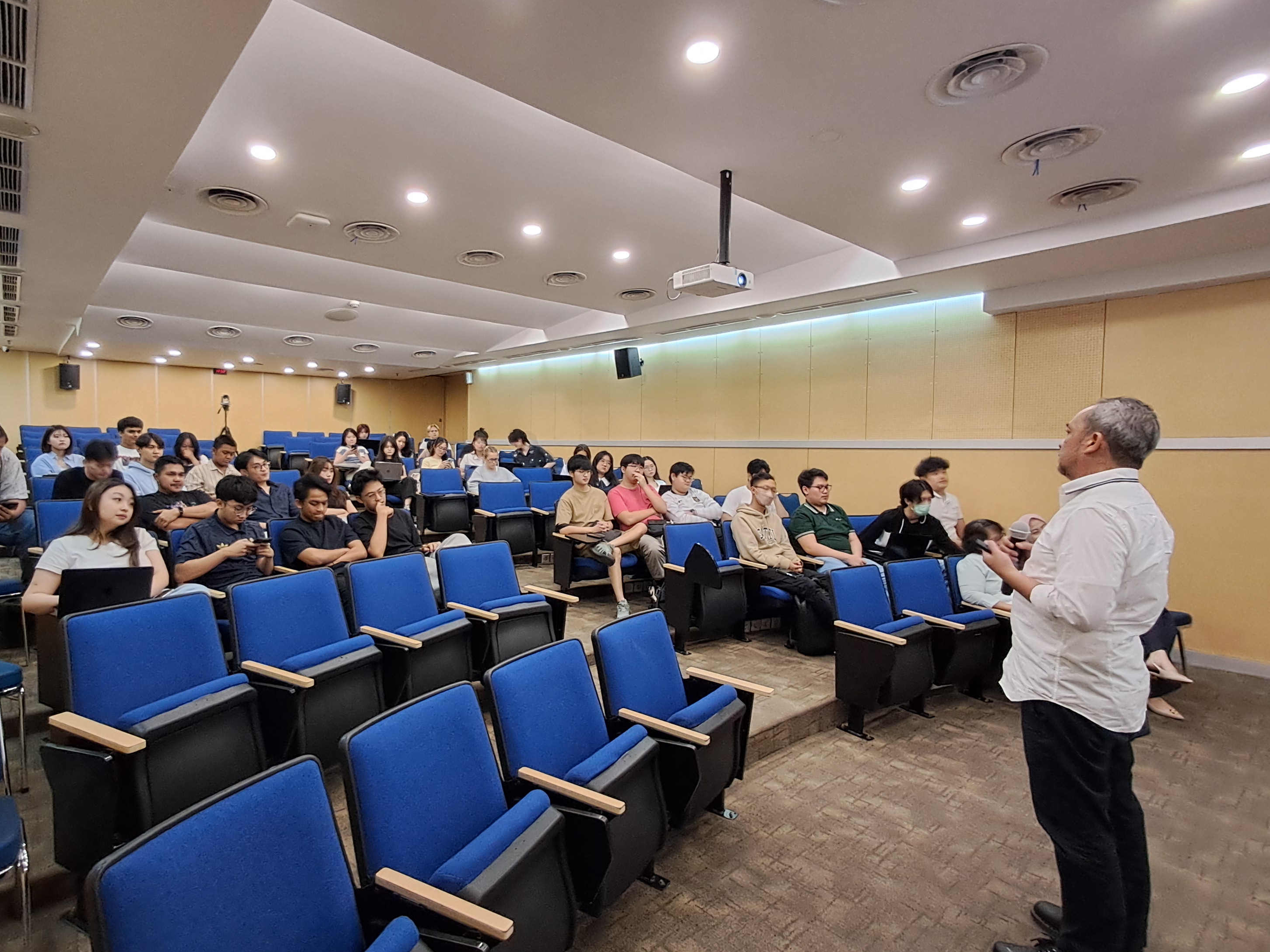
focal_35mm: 18
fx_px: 660
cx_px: 567
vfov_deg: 71.6
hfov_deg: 87.4
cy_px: 485
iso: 250
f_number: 2.2
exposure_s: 1/50
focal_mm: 1.64
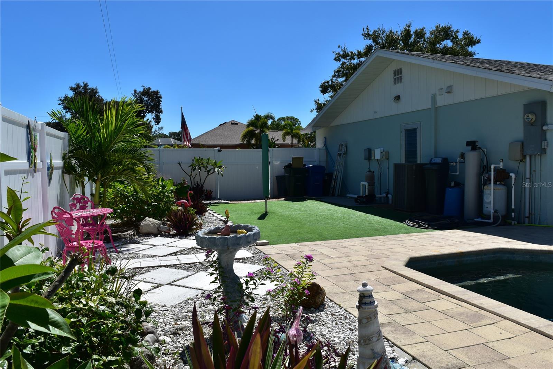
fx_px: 461
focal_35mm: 30
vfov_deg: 43.6
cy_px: 184
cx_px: 276
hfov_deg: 61.9
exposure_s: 1/500
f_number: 11
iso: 200
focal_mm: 20
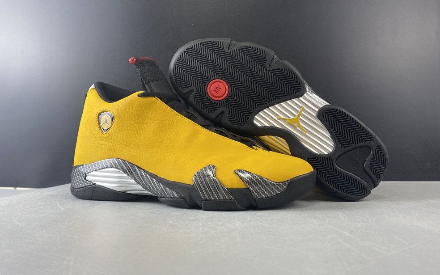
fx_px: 336
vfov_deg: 44.5
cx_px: 220
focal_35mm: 28
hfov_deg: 66.5
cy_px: 144
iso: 125
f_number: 1.8
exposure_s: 1/100
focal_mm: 4.25
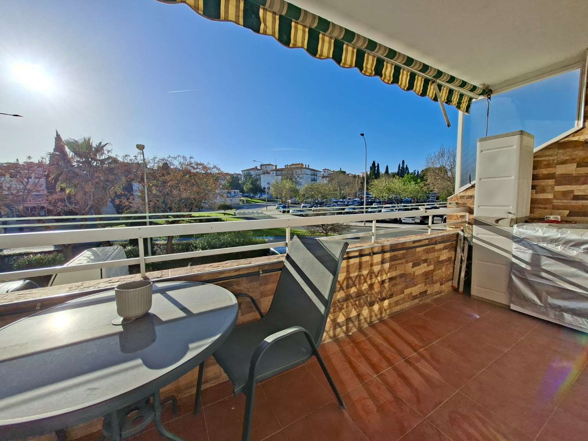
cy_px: 220
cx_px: 294
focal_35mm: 13
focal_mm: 1.74
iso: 40
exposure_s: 1/1873
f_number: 2.2
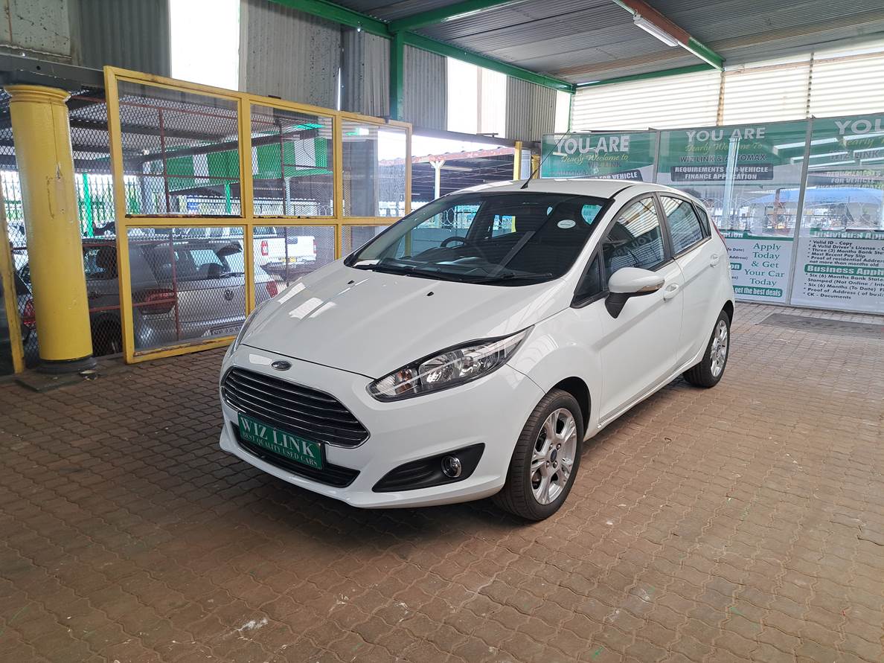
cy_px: 332
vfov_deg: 56.8
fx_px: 613
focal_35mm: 24
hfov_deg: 71.6
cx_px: 442
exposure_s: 1/100
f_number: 1.8
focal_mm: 5.23
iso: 50
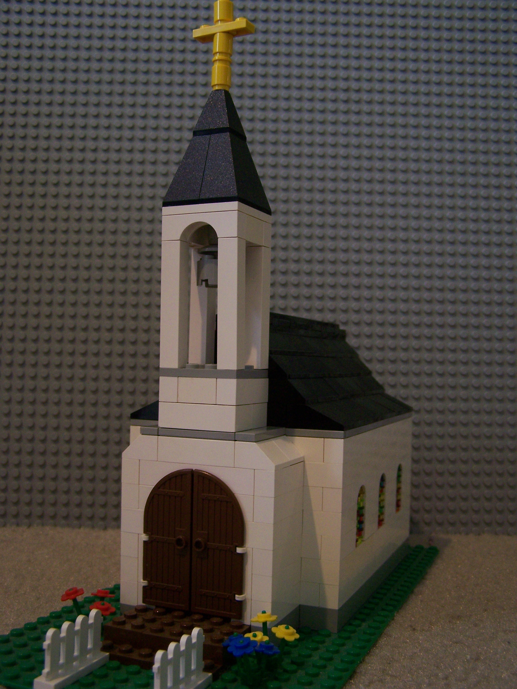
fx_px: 756
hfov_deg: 37.8
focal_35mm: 38
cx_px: 258
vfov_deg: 48.9
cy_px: 344
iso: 160
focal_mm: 6.3
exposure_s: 1/8
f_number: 2.8
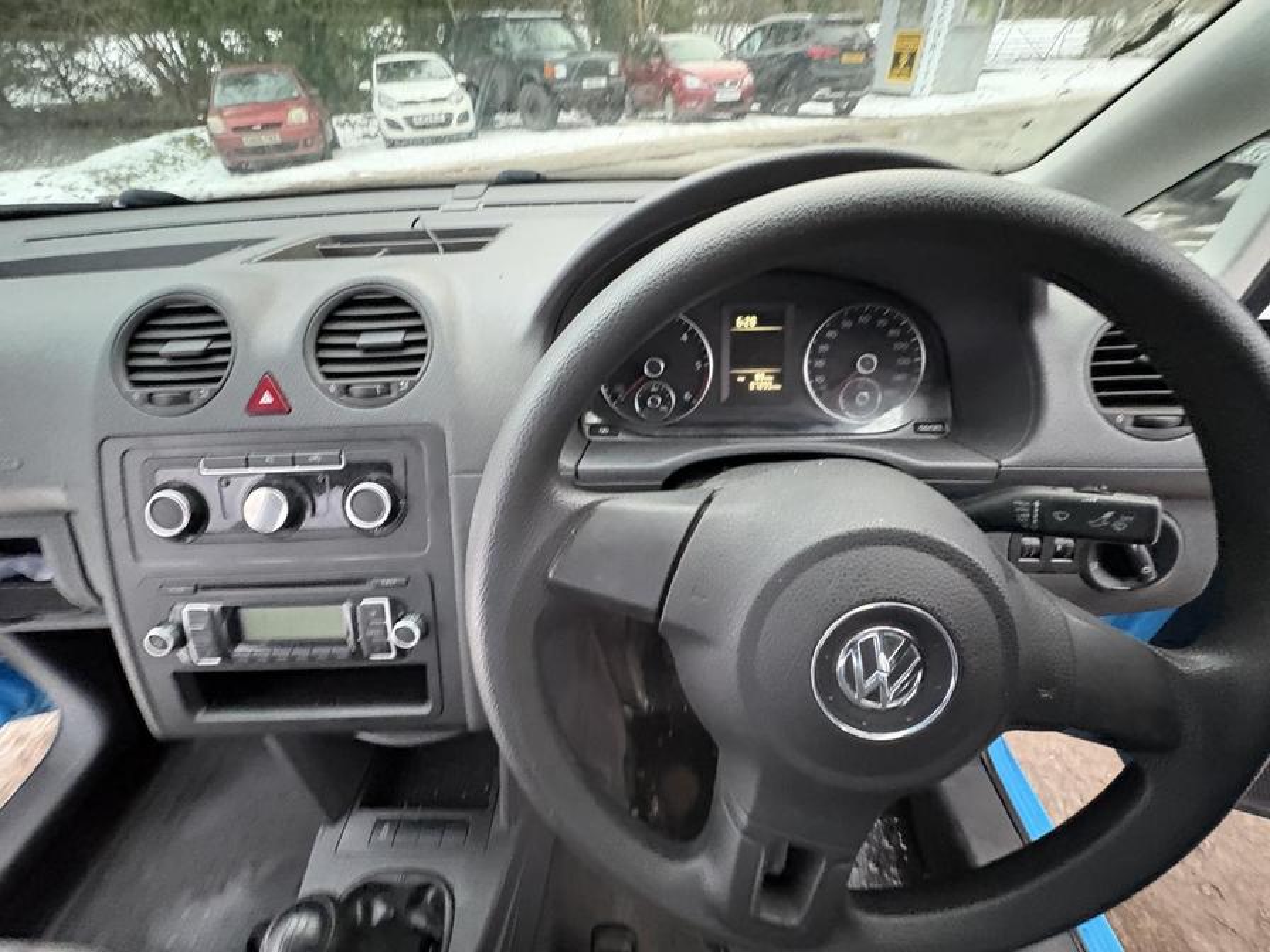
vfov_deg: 85.7
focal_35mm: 14
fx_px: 514
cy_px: 476
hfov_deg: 102.1
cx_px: 635
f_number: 2.2
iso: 1000
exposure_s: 1/30
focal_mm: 2.22
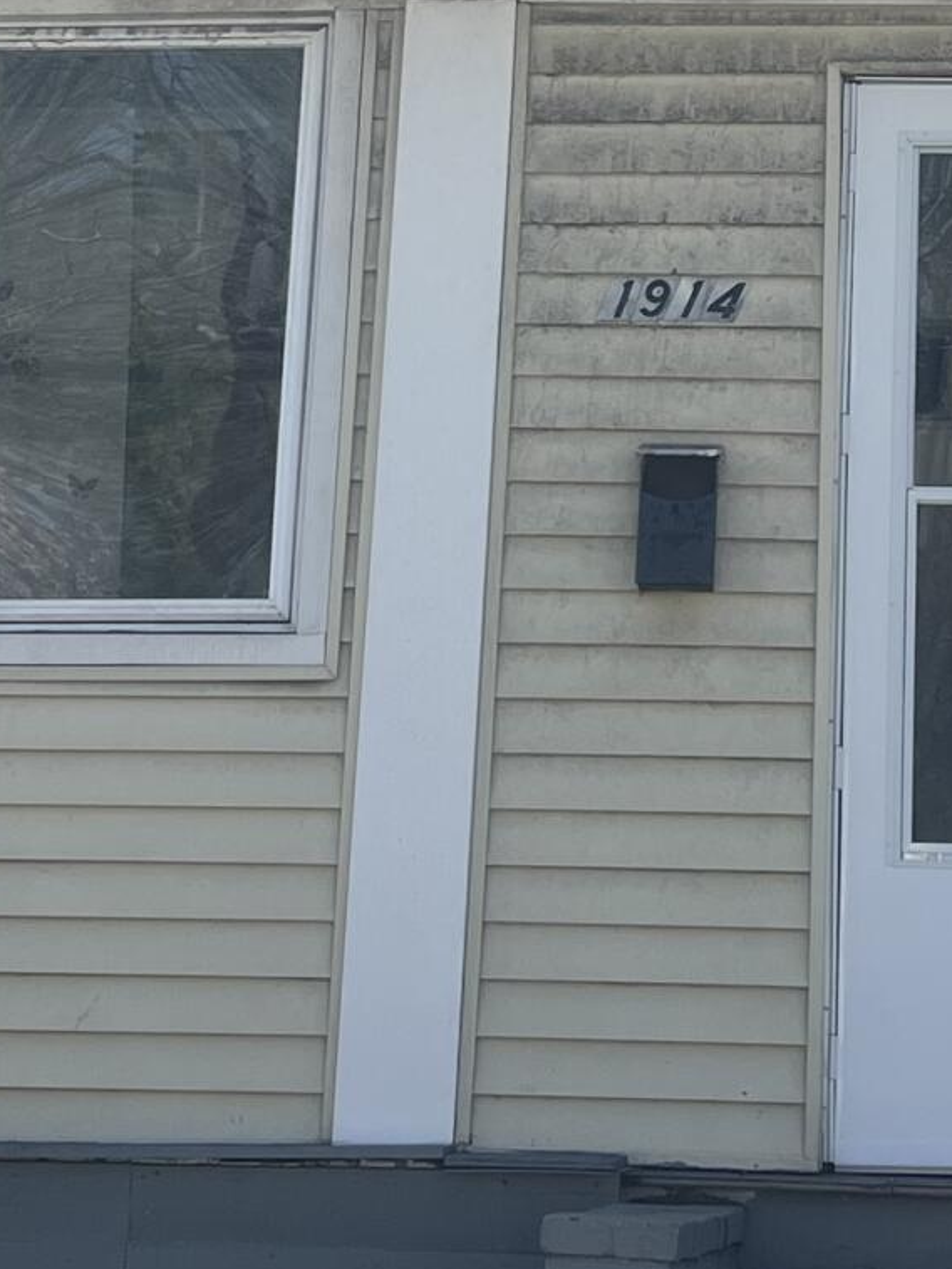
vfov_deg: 18.5
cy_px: -65
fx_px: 3776
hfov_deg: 14.2
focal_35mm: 103
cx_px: 833
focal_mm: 5.7
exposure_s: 1/3356
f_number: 1.5
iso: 50
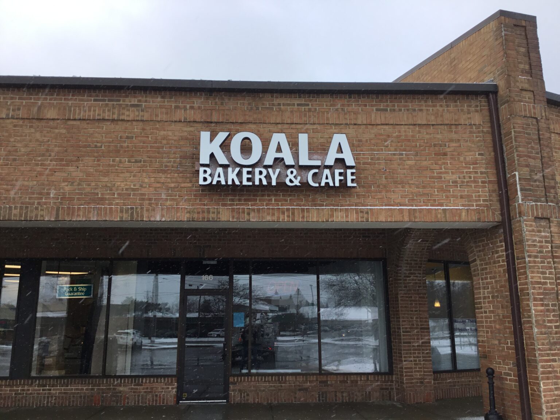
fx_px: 502
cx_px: 280
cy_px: 210
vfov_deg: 45.4
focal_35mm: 31
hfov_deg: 58.4
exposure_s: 1/445
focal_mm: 3.3
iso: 25
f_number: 2.4
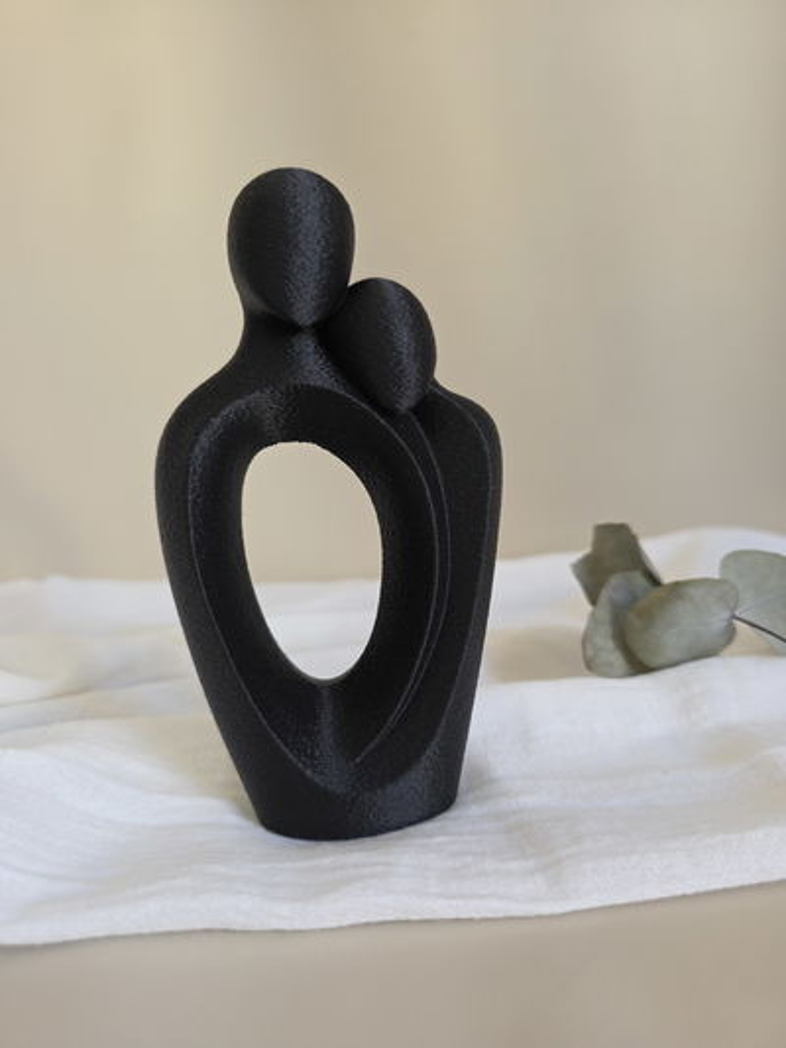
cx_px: 393
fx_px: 696
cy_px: 524
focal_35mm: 23
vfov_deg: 73.9
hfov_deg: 58.9
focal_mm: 6.3
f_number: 1.7
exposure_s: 1/100
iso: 100
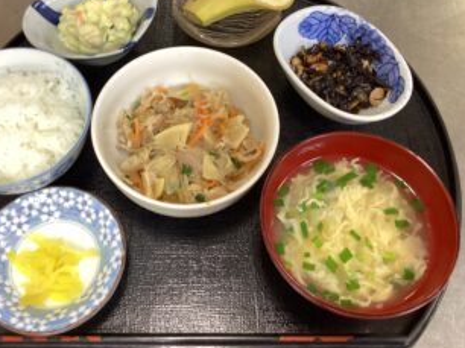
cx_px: 194
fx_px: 510
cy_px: 145
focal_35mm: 38
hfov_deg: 48.8
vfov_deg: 37.6
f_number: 2.4
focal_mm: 3.3
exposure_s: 1/40
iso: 400
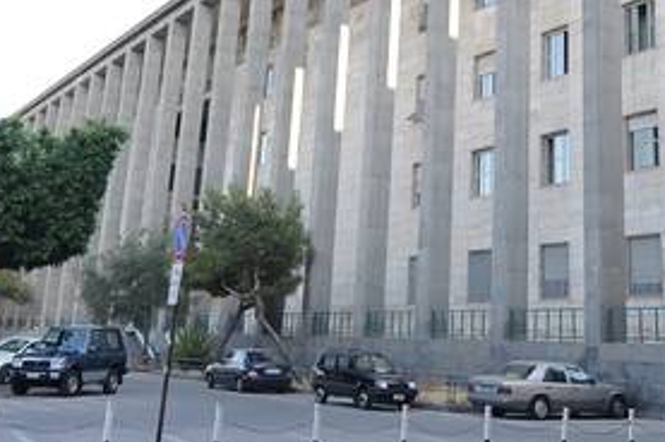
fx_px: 959
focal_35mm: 52
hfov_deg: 38.1
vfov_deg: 25.2
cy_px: 54
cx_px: 382
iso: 200
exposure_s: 1/125
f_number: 5.6
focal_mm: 16
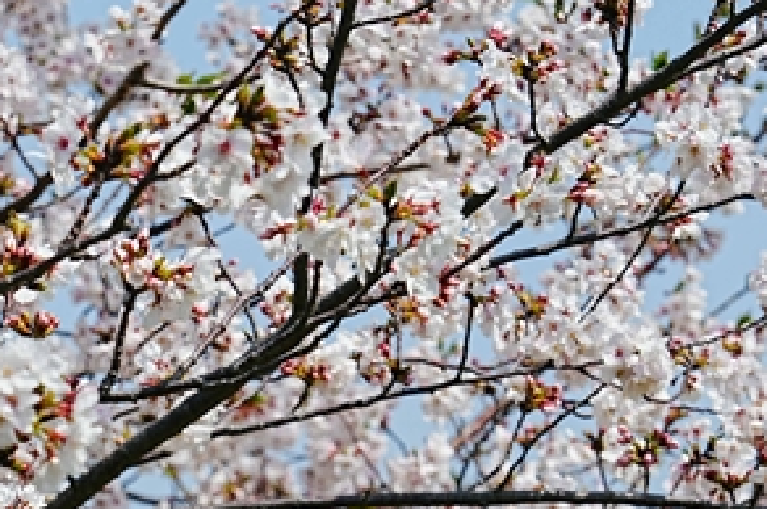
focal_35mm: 288
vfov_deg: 4.7
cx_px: 123
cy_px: 586
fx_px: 6129
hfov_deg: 7.1
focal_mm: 105
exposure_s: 1/640
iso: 100
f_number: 8
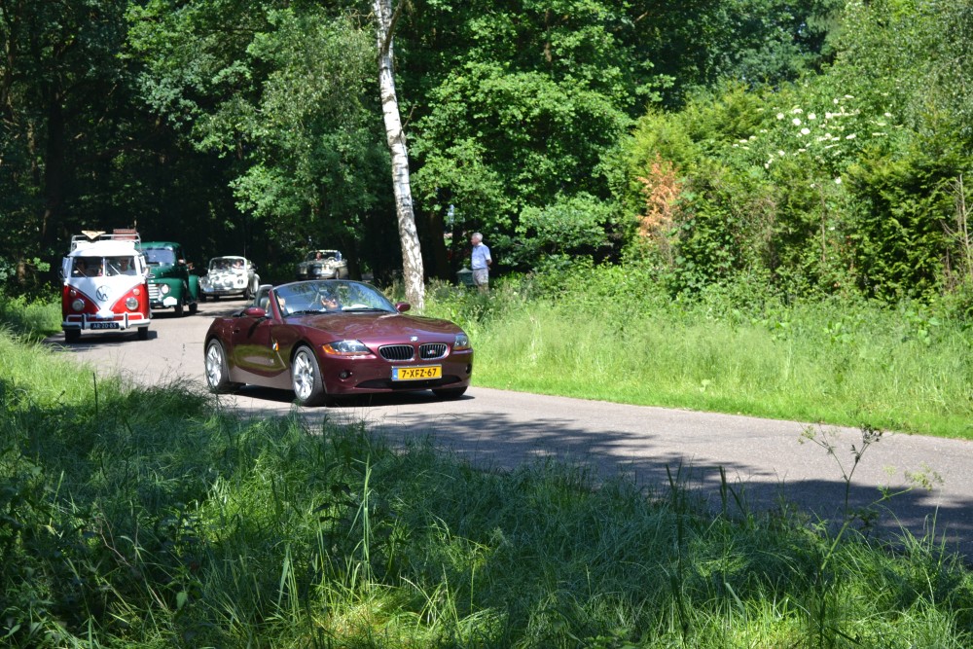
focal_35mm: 66
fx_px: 1784
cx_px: 486
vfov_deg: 20.6
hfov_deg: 30.5
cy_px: 324
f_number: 6.3
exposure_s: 1/160
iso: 100
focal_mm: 44
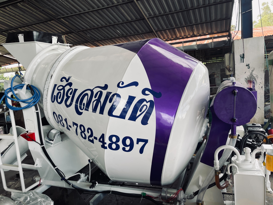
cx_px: 136
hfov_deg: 67.3
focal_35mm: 26
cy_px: 102
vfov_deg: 53.1
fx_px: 205
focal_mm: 4.2
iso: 32
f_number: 1.6
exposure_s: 1/183
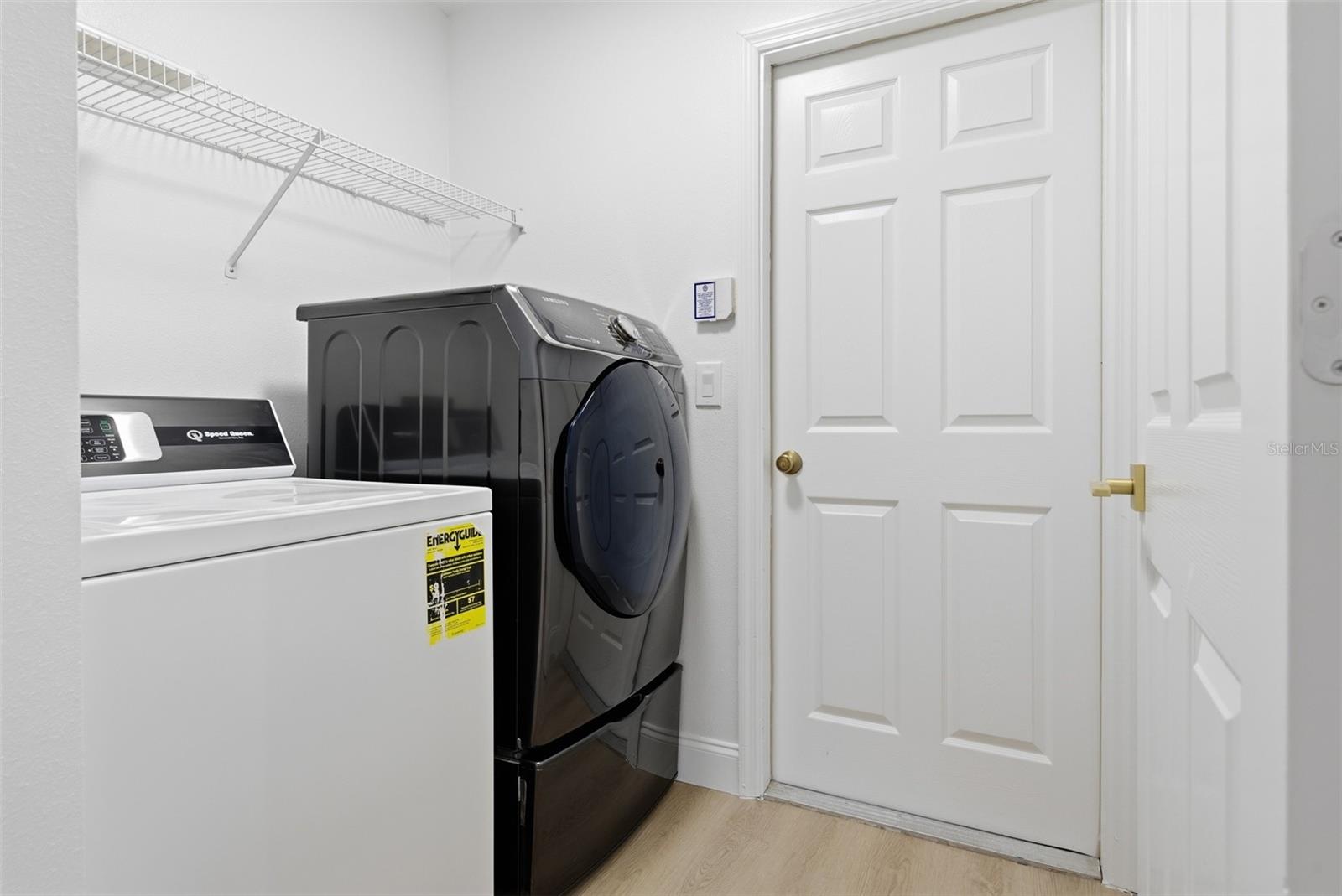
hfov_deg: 90.0
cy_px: 448
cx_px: 671
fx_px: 671
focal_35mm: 18
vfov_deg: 67.5
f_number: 9
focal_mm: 18
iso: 250
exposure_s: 1/20
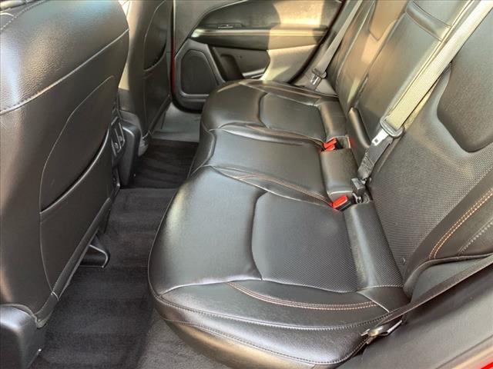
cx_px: 246
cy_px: 184
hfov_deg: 67.3
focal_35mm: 26
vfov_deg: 53.1
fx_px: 370
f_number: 1.8
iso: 160
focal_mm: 4.25
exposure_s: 1/60
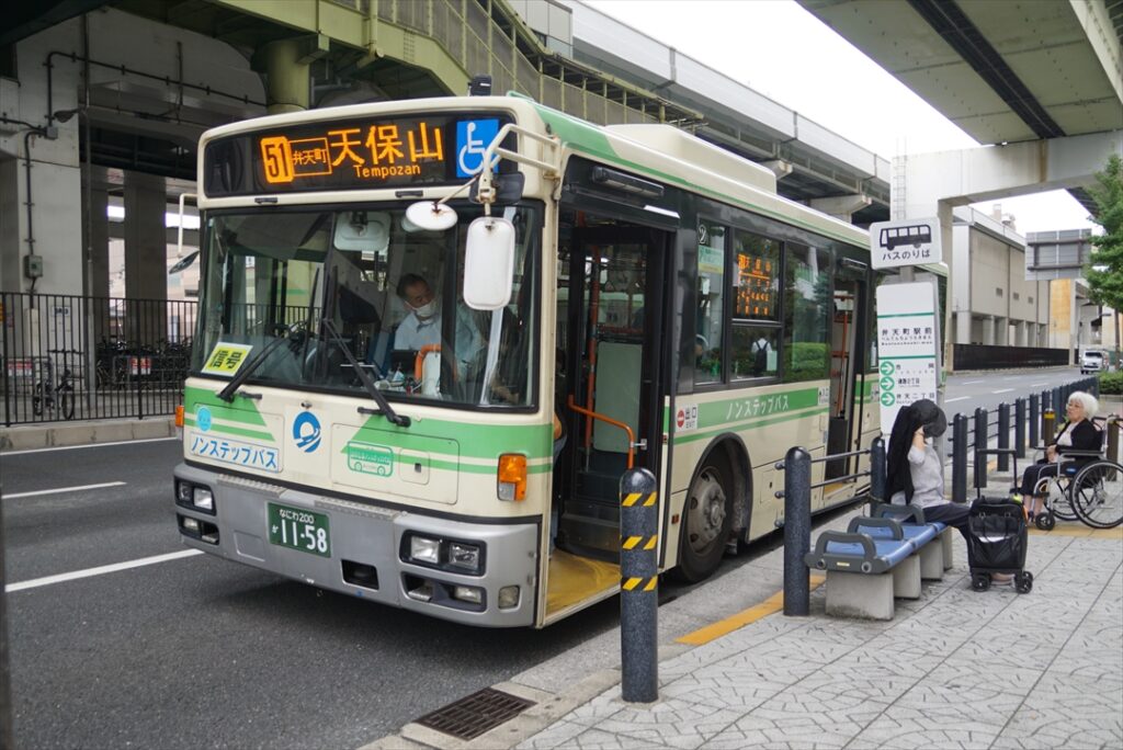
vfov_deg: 43.7
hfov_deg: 61.9
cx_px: 562
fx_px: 936
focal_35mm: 30
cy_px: 375
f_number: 4
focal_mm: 20
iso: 100
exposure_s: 1/60
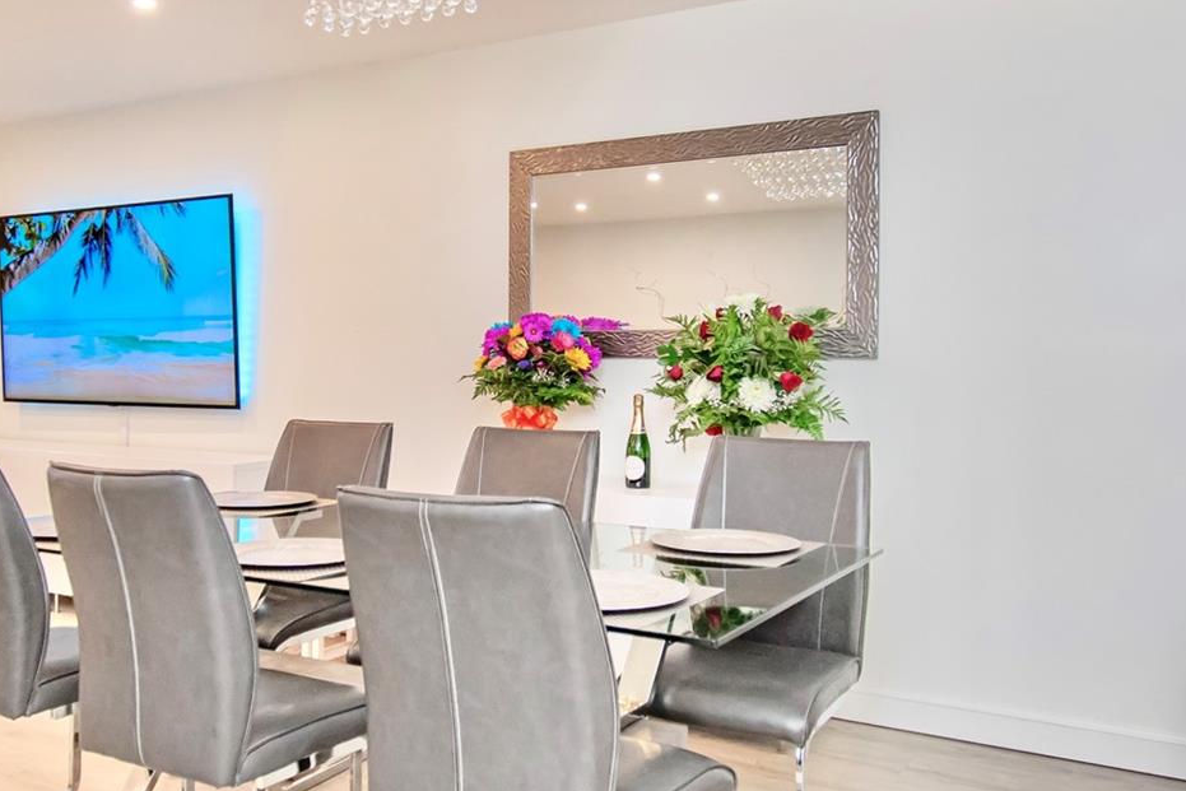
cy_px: 359
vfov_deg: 39.9
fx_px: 1087
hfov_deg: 57.0
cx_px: 502
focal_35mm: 33
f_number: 4.5
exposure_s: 1/80
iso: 800
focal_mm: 10
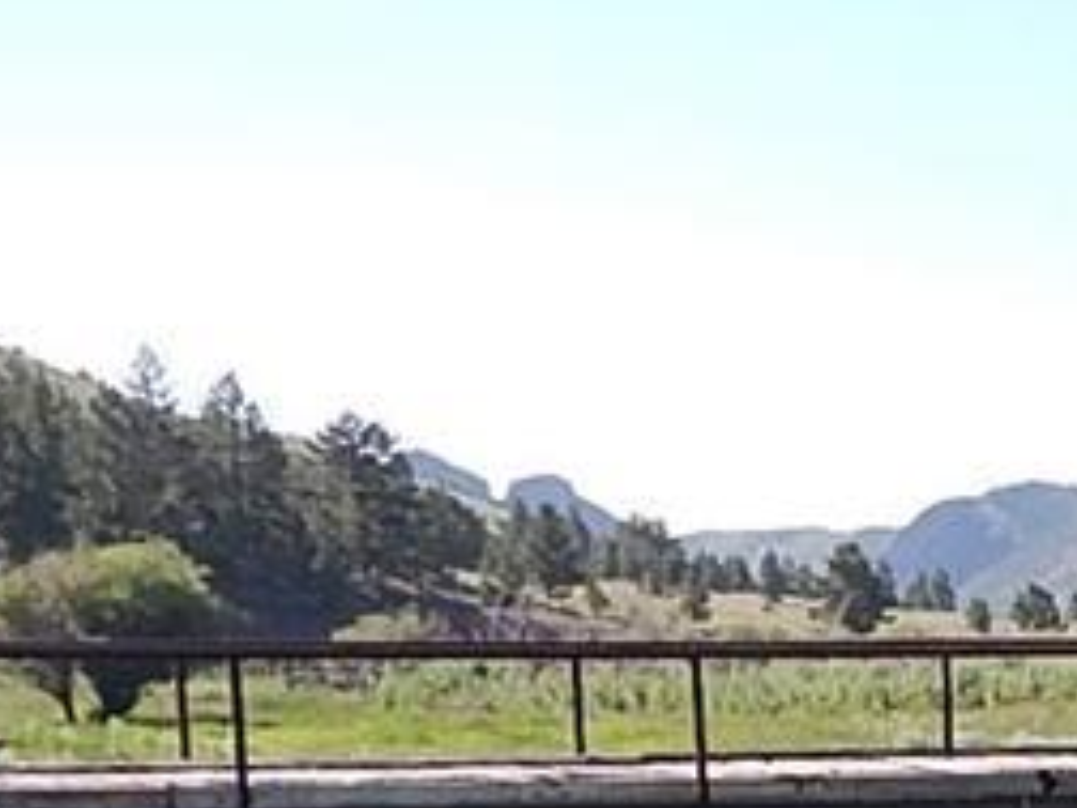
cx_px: 1308
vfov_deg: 12.0
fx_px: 3547
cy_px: 1419
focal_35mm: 114
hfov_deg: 16.5
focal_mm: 5
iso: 125
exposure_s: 1/500
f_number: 3.9
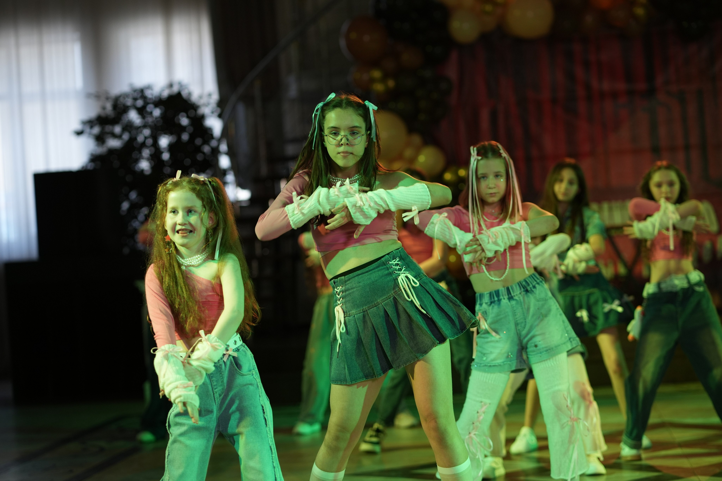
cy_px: 240
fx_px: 1705
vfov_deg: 16.1
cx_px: 361
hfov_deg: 23.9
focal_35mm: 85
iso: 800
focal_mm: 85
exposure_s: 1/400
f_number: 2.2
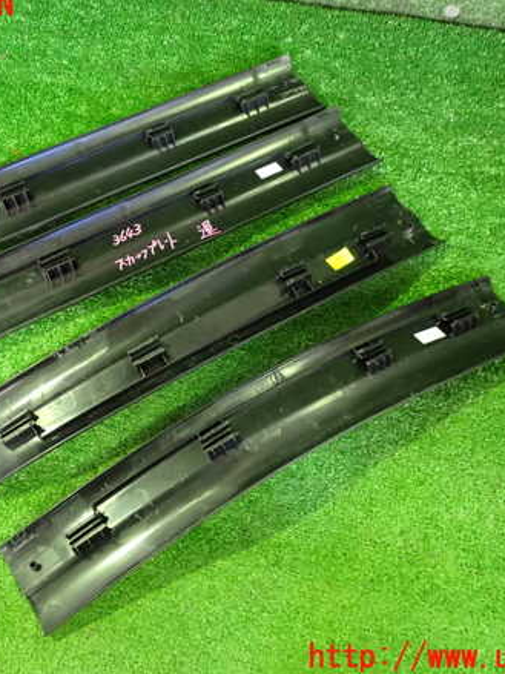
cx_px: 195
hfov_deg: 35.0
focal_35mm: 41
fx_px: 798
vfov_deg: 45.8
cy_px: 332
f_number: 2.3
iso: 1250
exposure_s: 1/30
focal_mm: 5.4
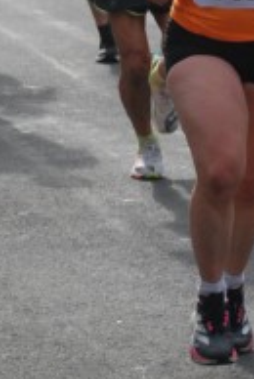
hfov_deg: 4.0
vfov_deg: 5.9
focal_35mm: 348
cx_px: 255
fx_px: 3665
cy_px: 104
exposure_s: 1/1250
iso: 1000
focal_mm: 75
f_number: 5.6
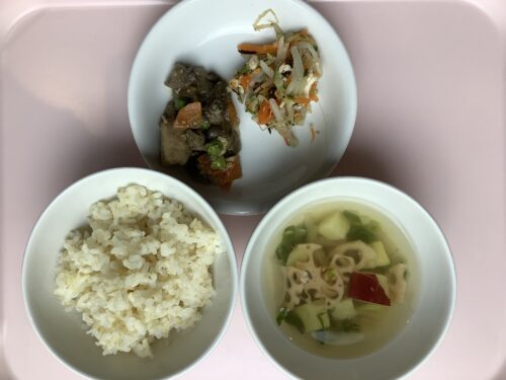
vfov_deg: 45.4
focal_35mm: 31
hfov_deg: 58.4
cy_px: 190
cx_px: 253
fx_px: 453
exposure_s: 1/120
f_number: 2.4
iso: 50
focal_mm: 3.3
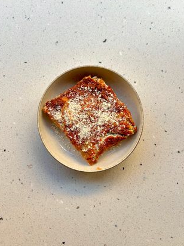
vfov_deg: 65.3
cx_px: 89
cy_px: 125
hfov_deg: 51.3
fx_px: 191
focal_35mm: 27
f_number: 1.5
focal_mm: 5.7
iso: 40
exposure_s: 1/100
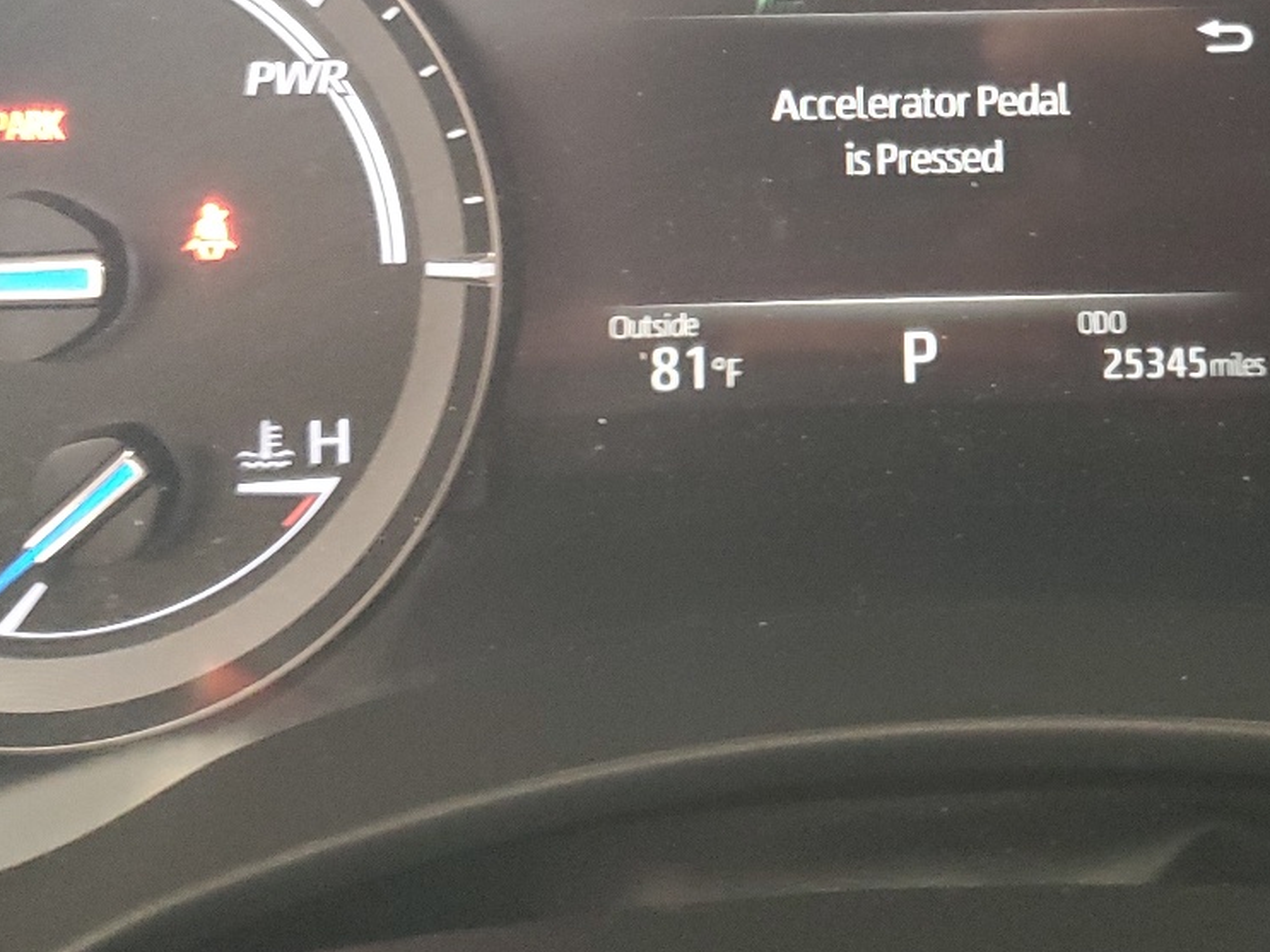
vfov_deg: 25.2
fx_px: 2054
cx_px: 913
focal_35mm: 56
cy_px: 67
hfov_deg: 33.8
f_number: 1.5
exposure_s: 1/20
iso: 336
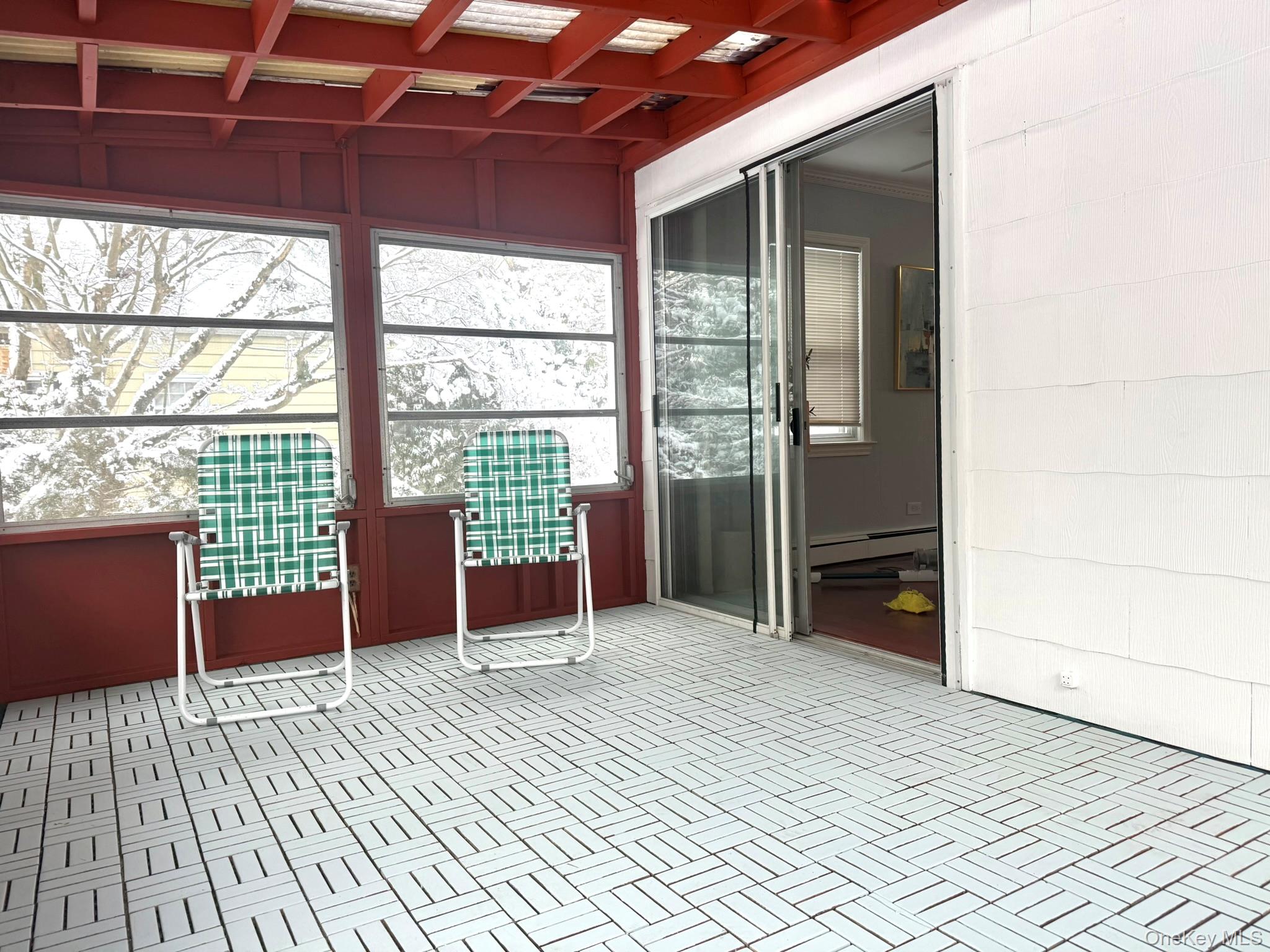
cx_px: 635
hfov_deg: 71.6
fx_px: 881
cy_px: 476
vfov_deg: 56.8
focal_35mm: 24
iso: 100
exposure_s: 1/262
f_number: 1.78
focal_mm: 6.76
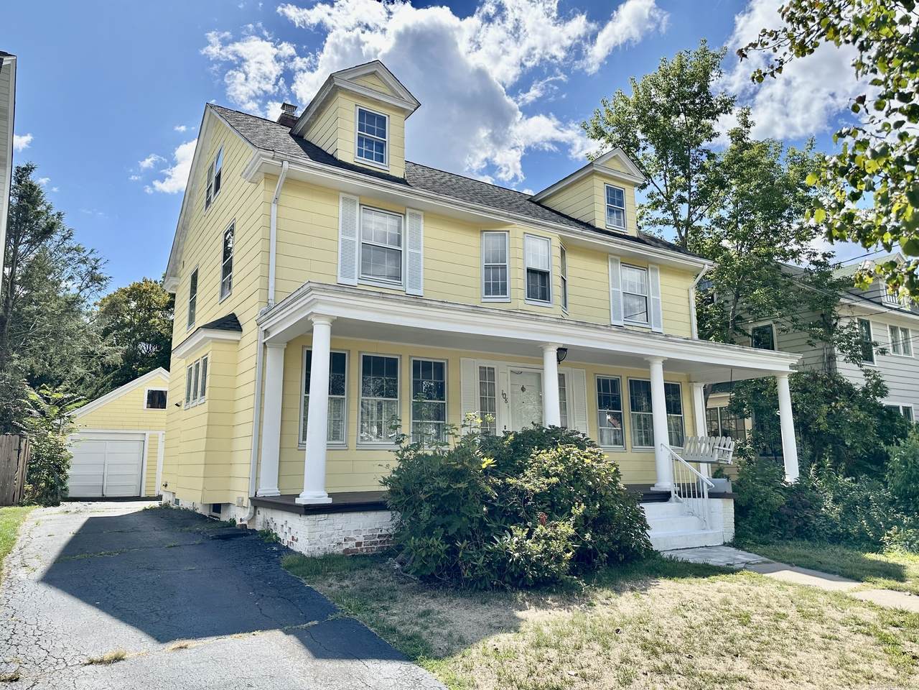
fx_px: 637
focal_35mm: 24
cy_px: 345
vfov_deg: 56.8
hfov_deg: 71.6
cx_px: 460
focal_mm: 6.86
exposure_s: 1/3717
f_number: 1.78
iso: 80
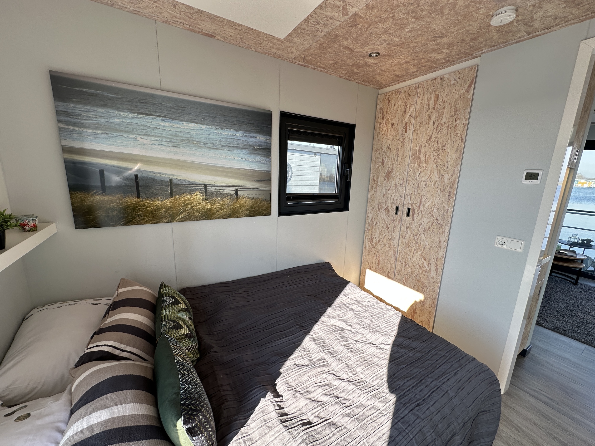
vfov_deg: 85.7
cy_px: 223
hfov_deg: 102.1
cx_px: 298
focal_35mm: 14
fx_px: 241
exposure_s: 1/133
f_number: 2.2
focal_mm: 2.22
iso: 40
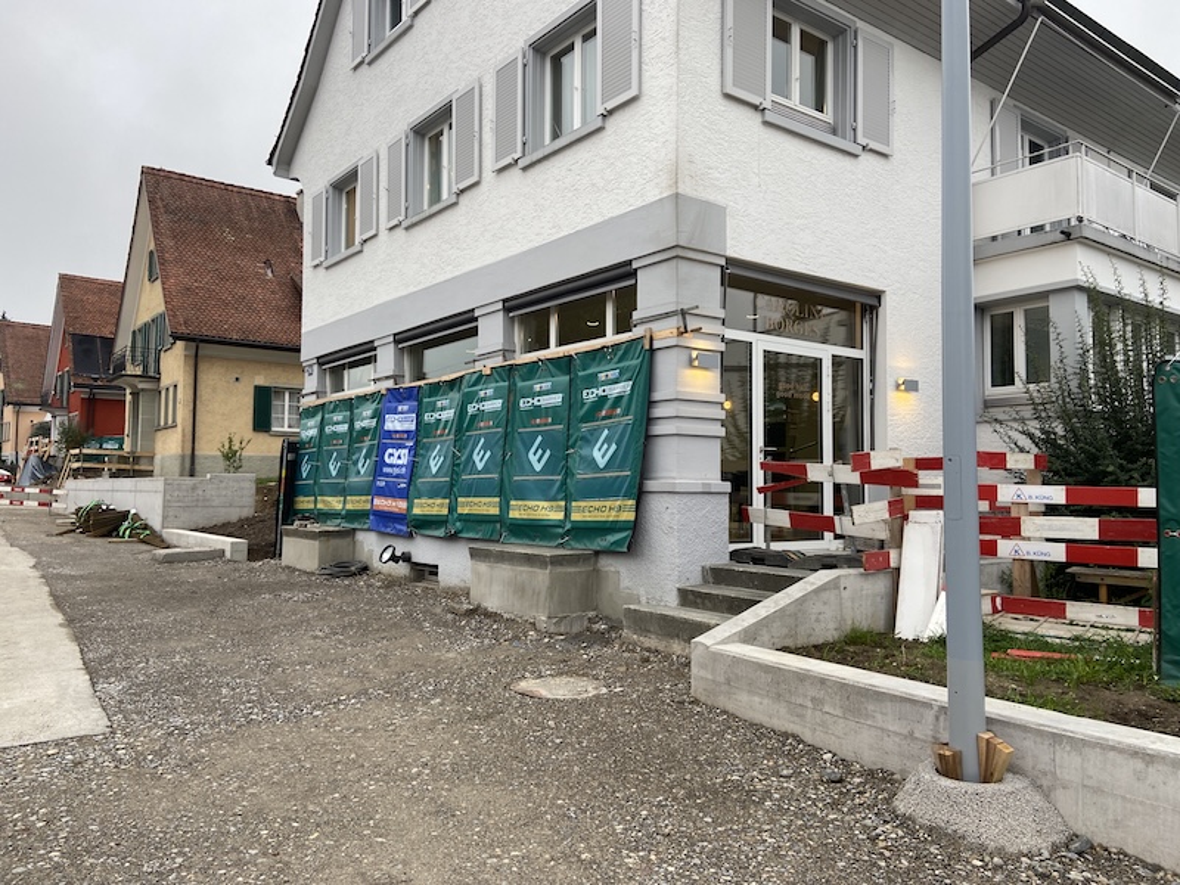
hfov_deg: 67.3
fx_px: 886
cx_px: 590
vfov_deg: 53.1
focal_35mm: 26
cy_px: 442
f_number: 1.8
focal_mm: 4.25
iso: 32
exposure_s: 1/122
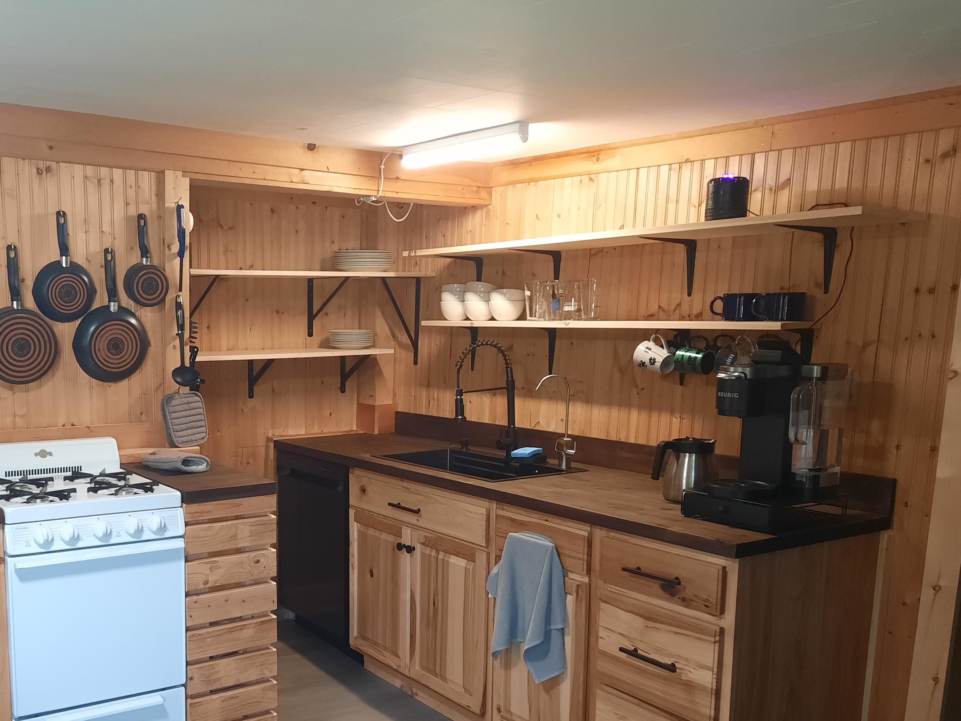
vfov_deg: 40.2
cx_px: 291
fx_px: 972
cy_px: 477
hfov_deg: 51.3
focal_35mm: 35
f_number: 2
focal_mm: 4.6
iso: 320
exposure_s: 1/40
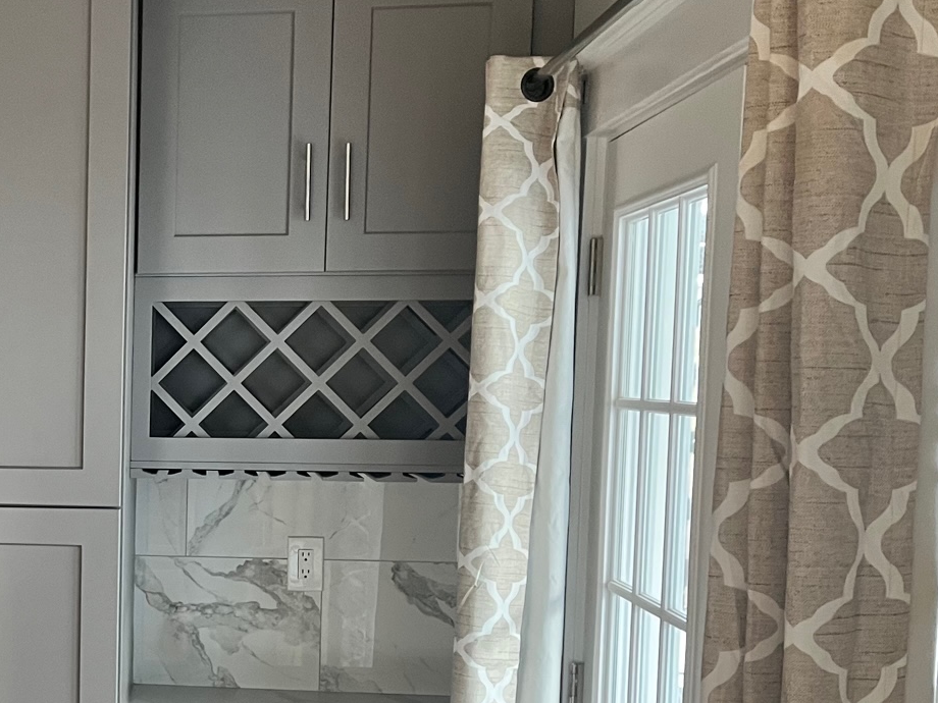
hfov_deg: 30.8
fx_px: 1545
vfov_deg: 25.4
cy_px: 515
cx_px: -45
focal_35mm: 57
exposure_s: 1/60
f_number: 1.6
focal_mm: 5.1
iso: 250
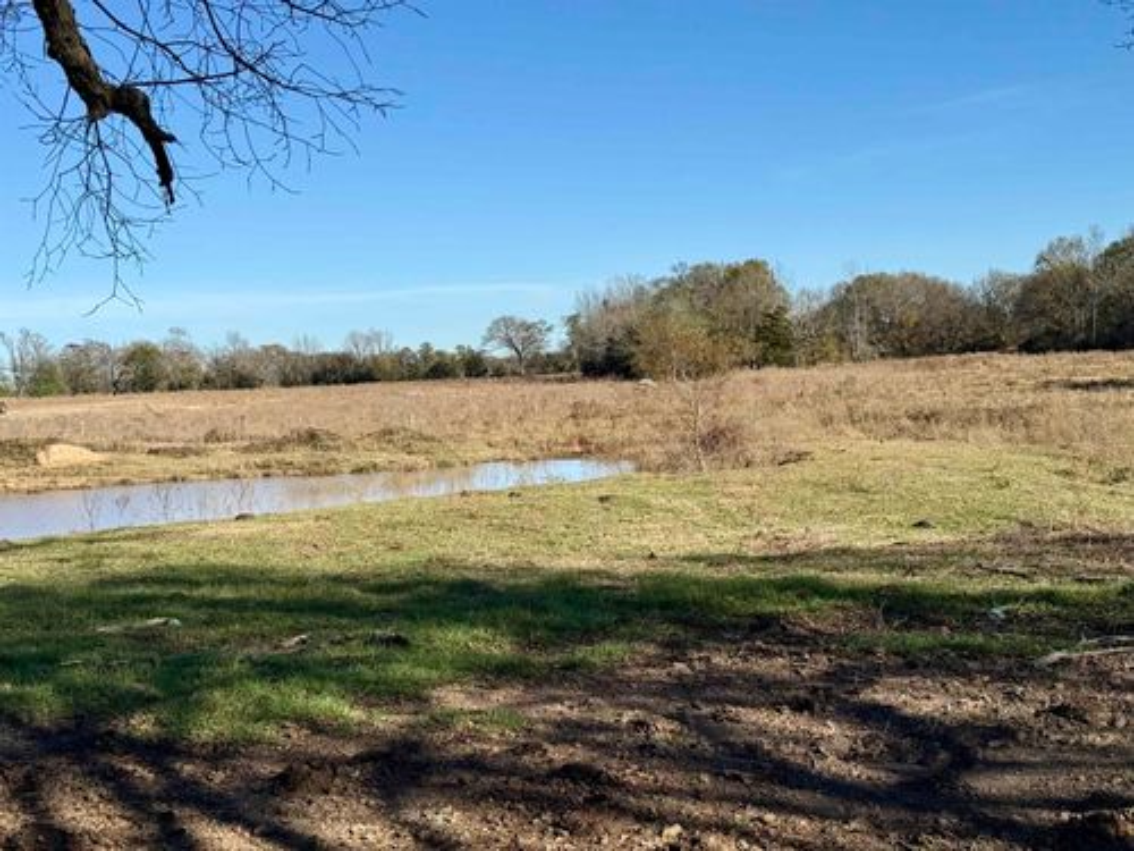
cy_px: 426
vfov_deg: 30.3
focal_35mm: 48
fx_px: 1572
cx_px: 567
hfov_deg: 39.7
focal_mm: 6.76
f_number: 1.78
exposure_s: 1/7874
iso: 100
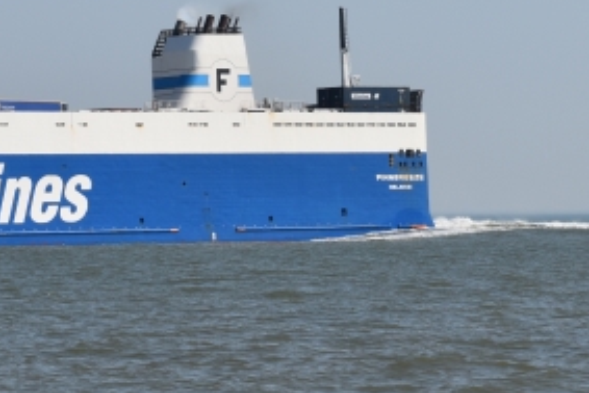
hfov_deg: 7.9
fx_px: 4240
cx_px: -108
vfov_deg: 5.3
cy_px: 122
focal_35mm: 259
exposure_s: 1/500
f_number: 11
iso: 200
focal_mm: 70
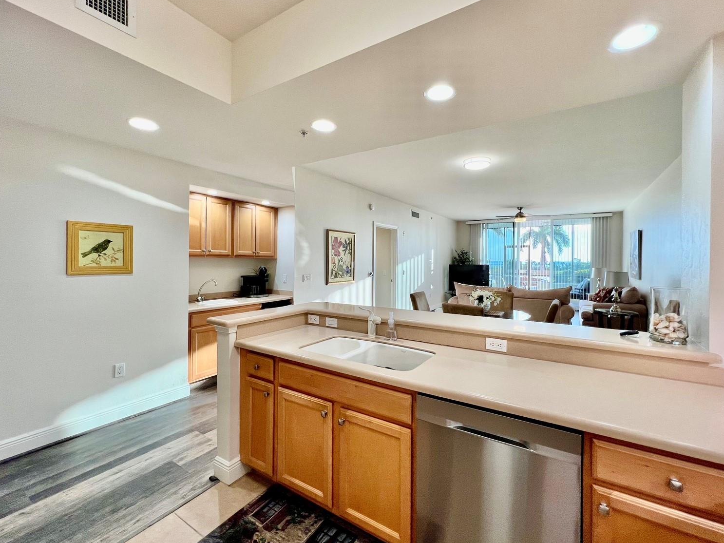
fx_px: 293
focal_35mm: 14
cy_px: 262
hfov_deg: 101.9
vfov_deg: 85.6
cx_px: 386
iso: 80
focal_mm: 1.57
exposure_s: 1/120
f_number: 1.8
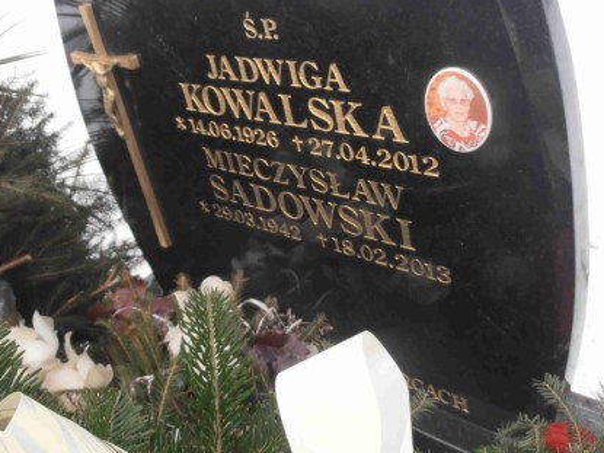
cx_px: 329
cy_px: 150
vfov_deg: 38.2
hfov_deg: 50.1
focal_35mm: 37
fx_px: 645
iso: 80
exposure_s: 1/320
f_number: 3
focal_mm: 4.2
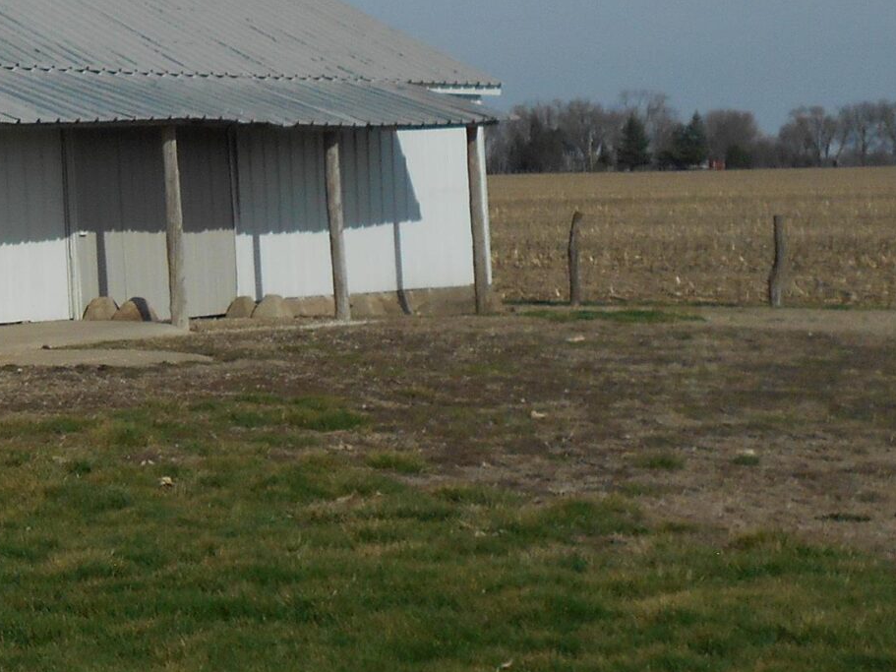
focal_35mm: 104
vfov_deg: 14.1
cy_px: 45
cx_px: -311
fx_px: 2692
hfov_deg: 17.6
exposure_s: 1/2000
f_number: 3.9
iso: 80
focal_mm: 6.7
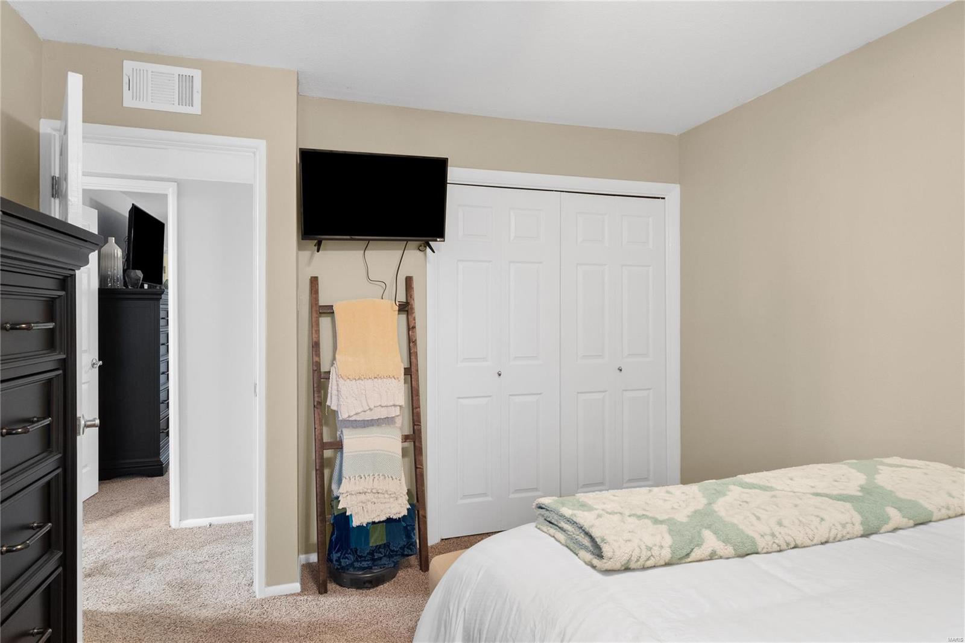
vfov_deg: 61.9
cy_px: 322
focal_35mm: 20
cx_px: 482
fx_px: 536
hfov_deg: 84.0
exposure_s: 1/3
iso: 800
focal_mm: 10
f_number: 5.6
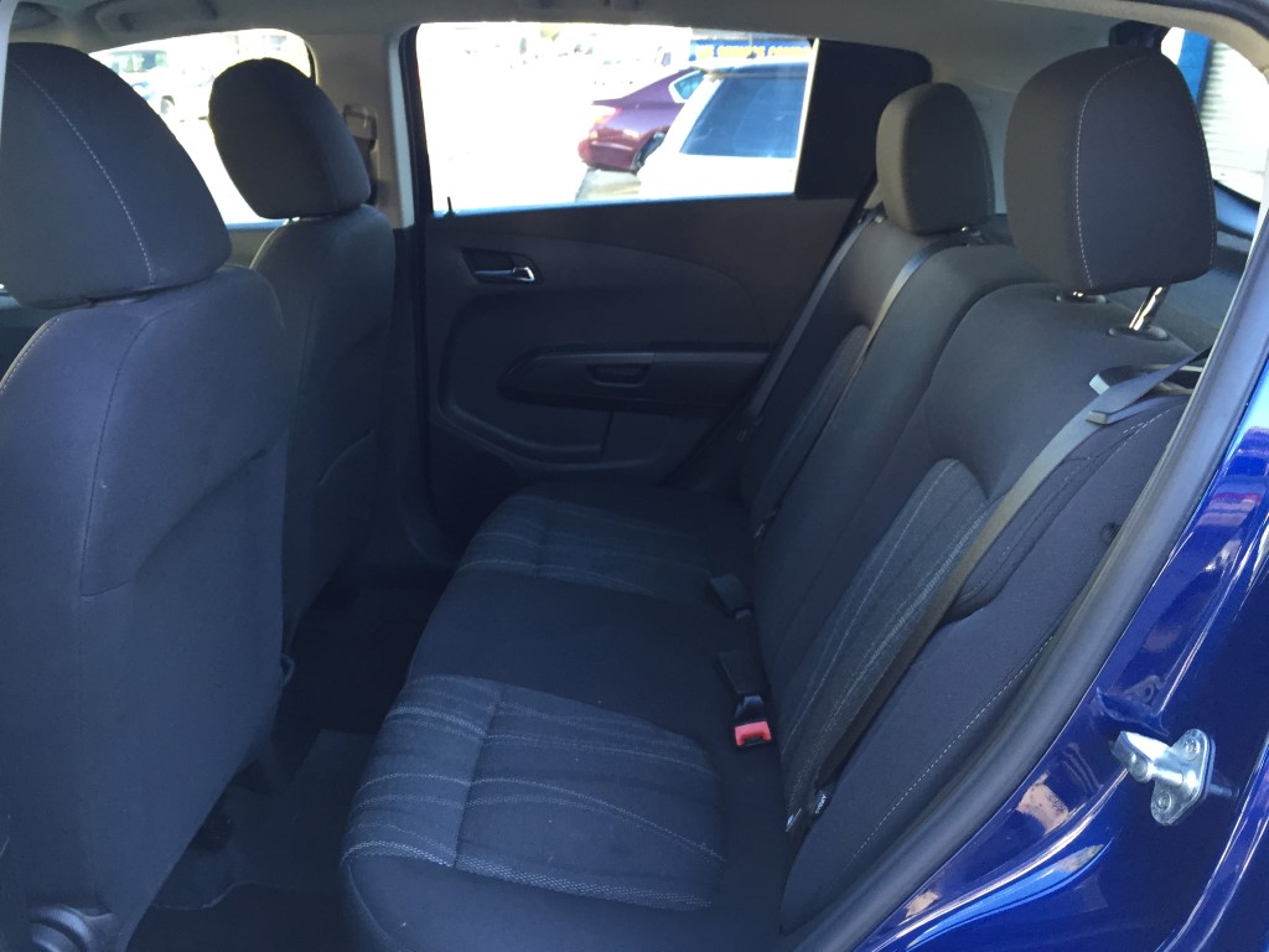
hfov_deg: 61.7
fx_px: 1063
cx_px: 634
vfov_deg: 48.2
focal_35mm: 29
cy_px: 476
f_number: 2.2
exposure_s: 1/30
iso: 40
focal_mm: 4.15
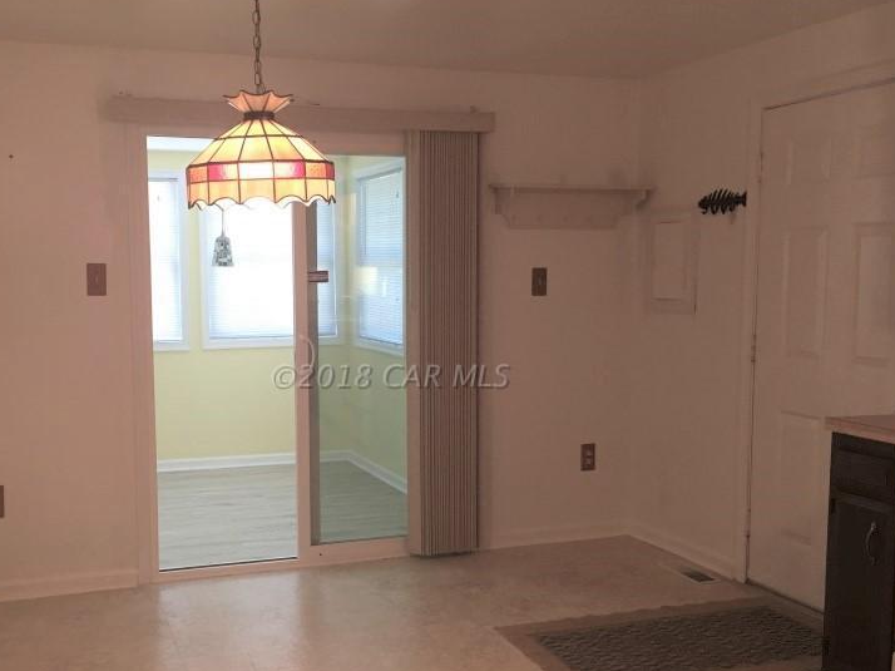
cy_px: 375
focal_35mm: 39
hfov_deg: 47.8
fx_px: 1008
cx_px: 390
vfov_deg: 36.8
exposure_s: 1/15
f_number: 2.2
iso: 64
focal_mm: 4.15
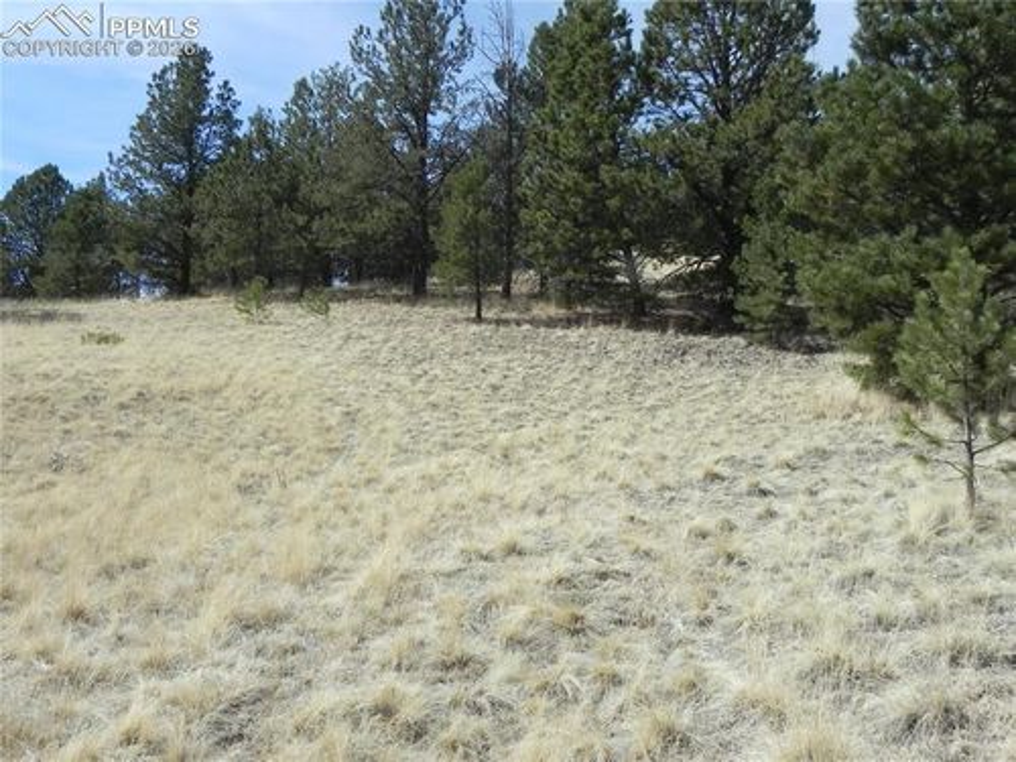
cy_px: 381
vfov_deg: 48.2
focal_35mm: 29
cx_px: 508
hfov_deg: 61.7
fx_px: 851
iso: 160
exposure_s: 1/415
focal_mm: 5.2
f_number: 7.1
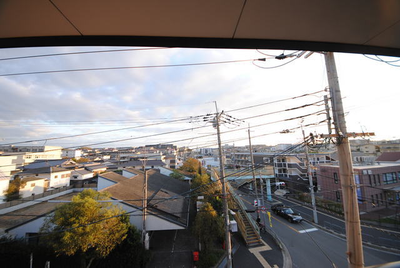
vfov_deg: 90.1
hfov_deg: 112.6
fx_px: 133
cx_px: 200
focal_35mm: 12
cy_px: 134
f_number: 4.5
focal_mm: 8
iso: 100
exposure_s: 1/80
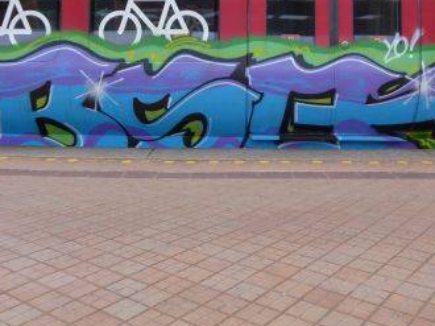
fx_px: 553
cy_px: 126
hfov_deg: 43.0
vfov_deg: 32.7
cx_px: 214
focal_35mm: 44
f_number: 2
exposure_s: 1/60
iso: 100
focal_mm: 6
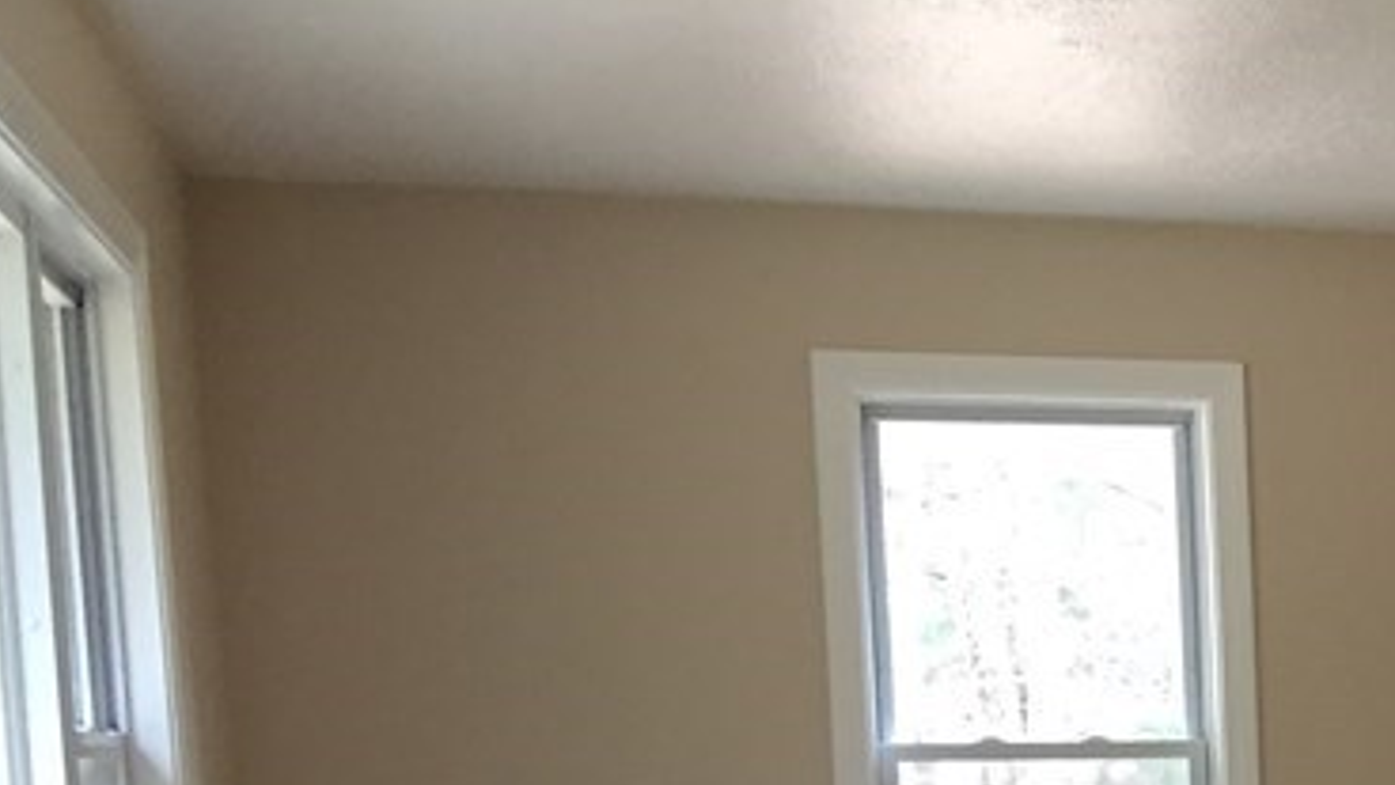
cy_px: 1183
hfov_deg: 22.0
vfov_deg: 13.0
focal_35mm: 88
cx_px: 1770
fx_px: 3255
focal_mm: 4.15
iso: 50
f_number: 2.2
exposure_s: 1/30
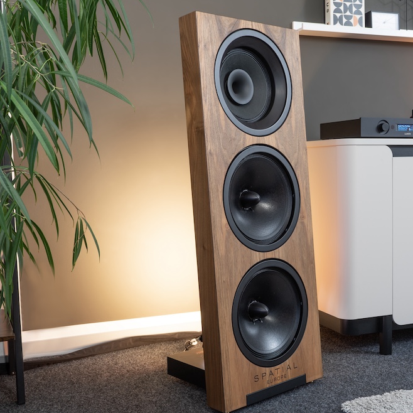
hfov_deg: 37.4
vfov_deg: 37.6
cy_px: 211
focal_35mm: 45
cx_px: 252
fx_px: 607
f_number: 13
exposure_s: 1.6
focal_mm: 34
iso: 125
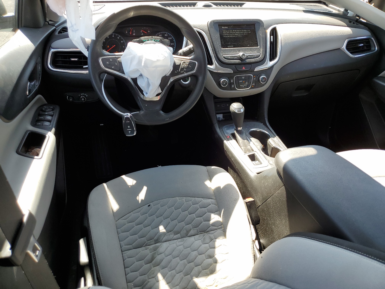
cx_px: 192
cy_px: 144
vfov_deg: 53.1
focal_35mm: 26
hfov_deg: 67.3
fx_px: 289
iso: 50
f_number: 1.5
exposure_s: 1/303
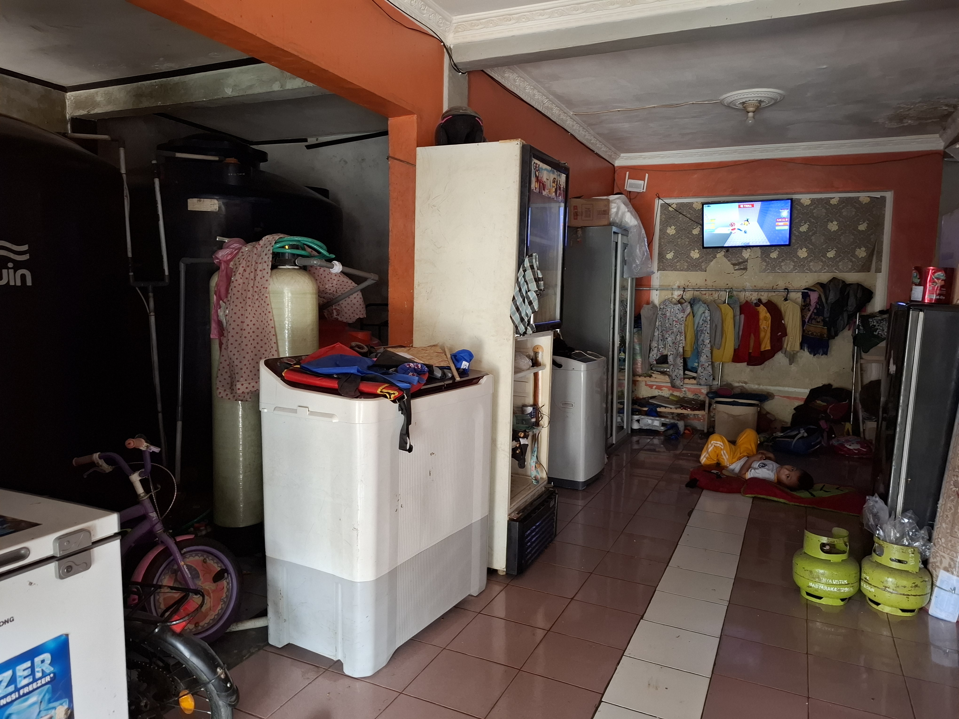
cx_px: 480
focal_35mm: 23
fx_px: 637
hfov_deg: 73.9
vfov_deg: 58.9
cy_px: 360
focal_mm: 5.54
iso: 320
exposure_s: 1/33
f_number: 1.8
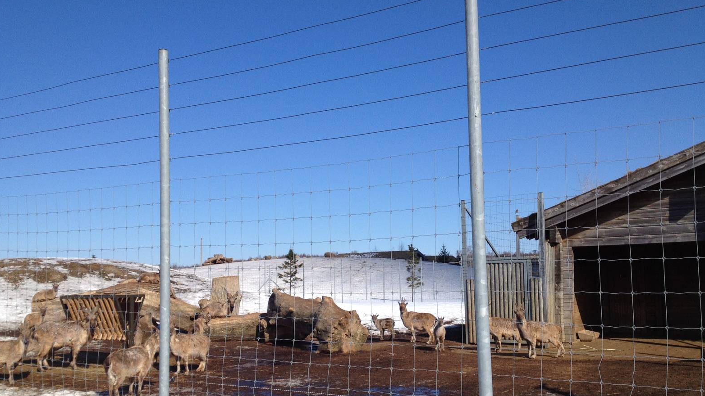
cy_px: 238
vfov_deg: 30.4
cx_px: 348
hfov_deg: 51.6
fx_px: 729
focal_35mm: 39
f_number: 2.4
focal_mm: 4.28
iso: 50
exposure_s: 1/2907
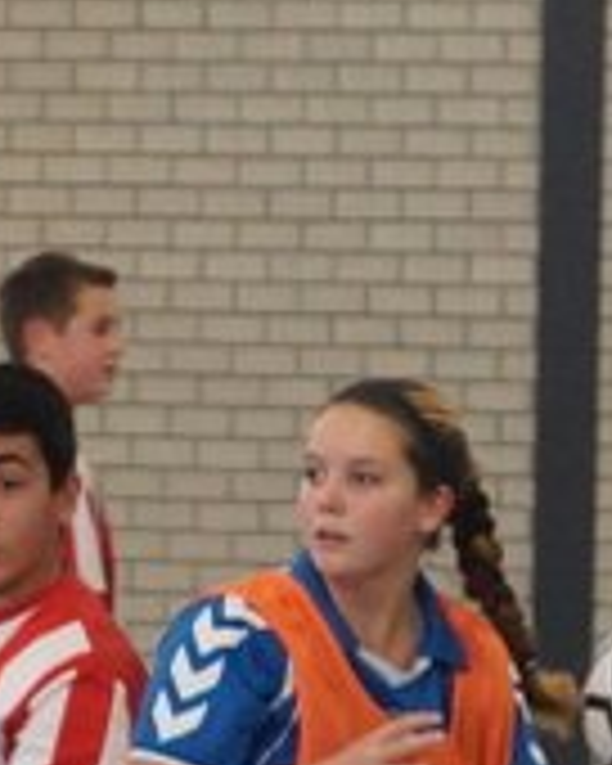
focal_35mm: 199
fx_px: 4506
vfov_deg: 9.5
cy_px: 981
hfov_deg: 7.8
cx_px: 223
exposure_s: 1/200
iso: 800
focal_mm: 50
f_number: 3.5
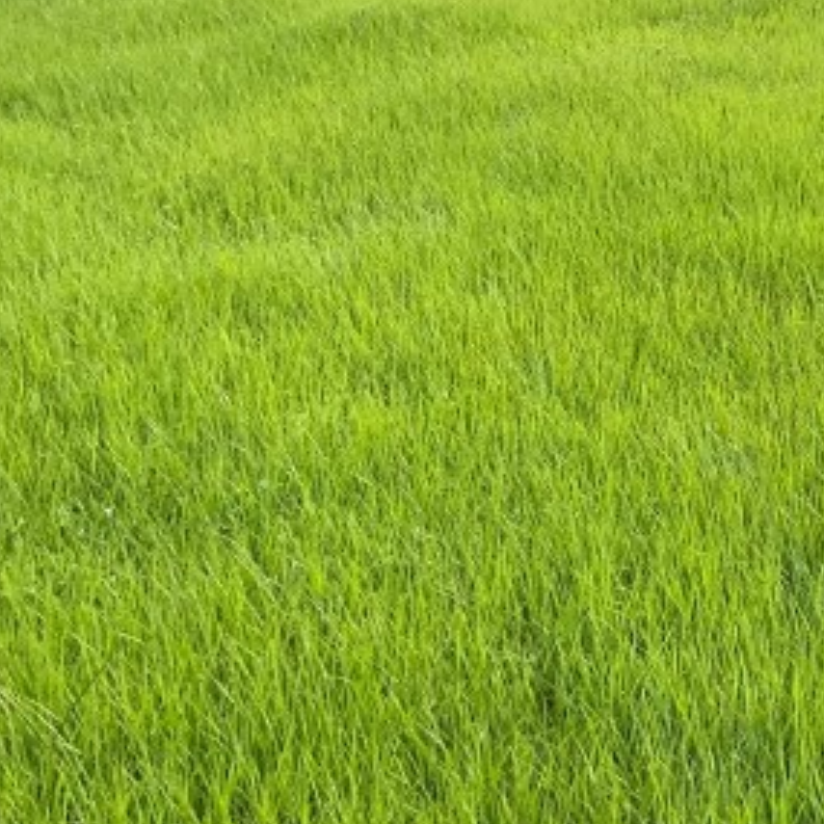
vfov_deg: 18.7
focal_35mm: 92
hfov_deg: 18.0
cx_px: 977
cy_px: 156
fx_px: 2478
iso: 16
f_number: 1.8
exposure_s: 1/375
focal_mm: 3
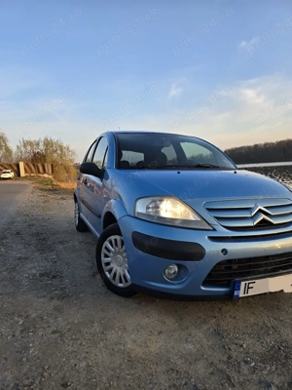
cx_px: 146
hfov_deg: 58.9
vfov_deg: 73.9
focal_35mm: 23
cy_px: 195
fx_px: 259
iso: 16
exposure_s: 1/182
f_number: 1.7
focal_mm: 6.3
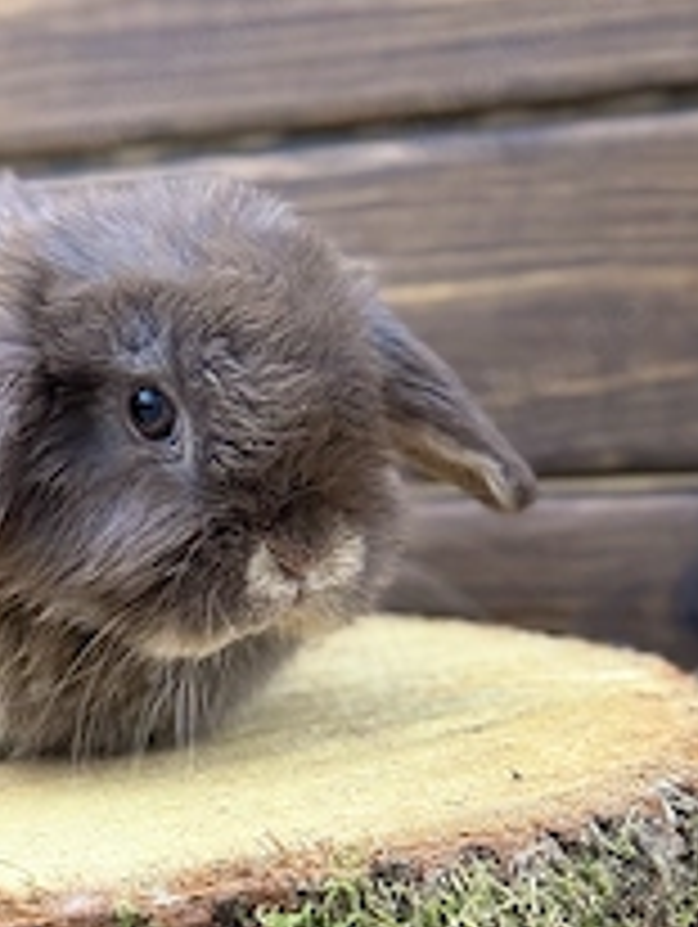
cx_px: 59
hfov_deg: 15.7
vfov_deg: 21.1
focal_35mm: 93
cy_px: 464
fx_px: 2495
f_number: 1.78
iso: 250
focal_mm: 6.76
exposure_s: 1/59
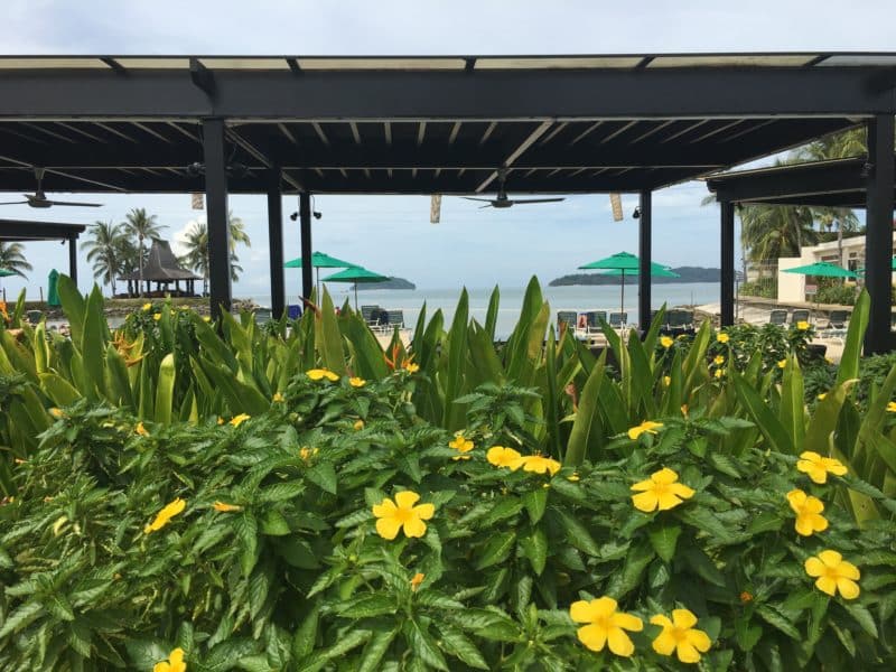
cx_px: 448
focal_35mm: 29
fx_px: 751
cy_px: 336
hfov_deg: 61.7
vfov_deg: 48.2
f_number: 2.2
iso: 25
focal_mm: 4.15
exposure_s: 1/1923
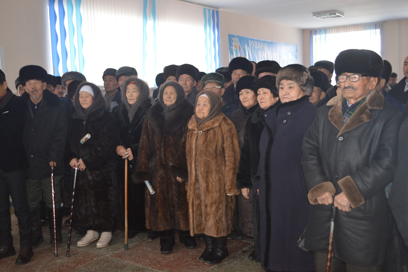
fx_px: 408
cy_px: 136
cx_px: 204
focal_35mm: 36
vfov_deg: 36.8
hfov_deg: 53.2
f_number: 4
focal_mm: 24
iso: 720
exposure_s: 1/60
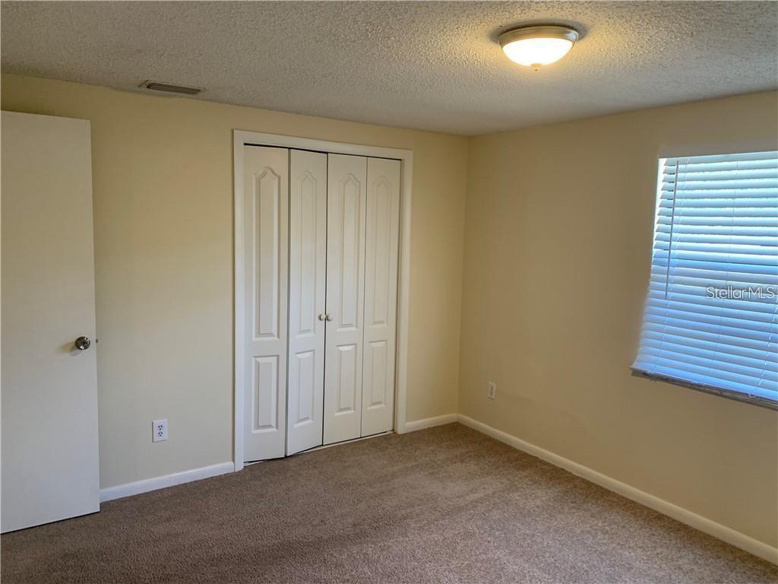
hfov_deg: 67.3
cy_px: 292
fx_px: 584
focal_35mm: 26
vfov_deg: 53.1
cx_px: 389
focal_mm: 4.25
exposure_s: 1/60
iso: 125
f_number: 1.8
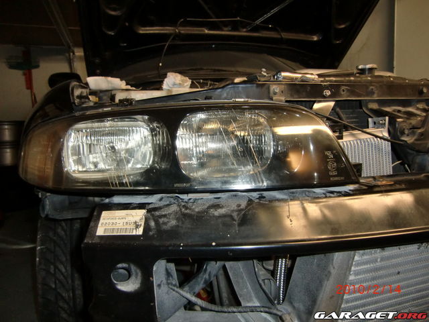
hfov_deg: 71.6
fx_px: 297
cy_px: 161
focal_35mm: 24
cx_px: 214
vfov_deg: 56.8
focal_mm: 4.3
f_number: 3.2
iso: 200
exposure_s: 1/60
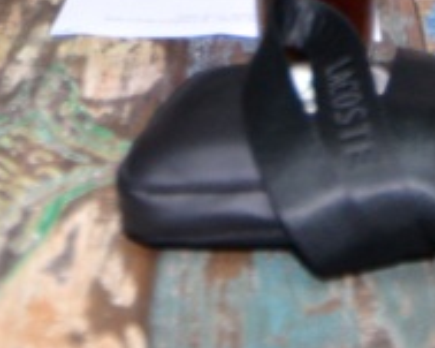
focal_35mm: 122
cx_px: 377
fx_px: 1570
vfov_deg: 11.5
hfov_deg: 15.6
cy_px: -334
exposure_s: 1/100
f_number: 3.5
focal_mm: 24
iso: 1250
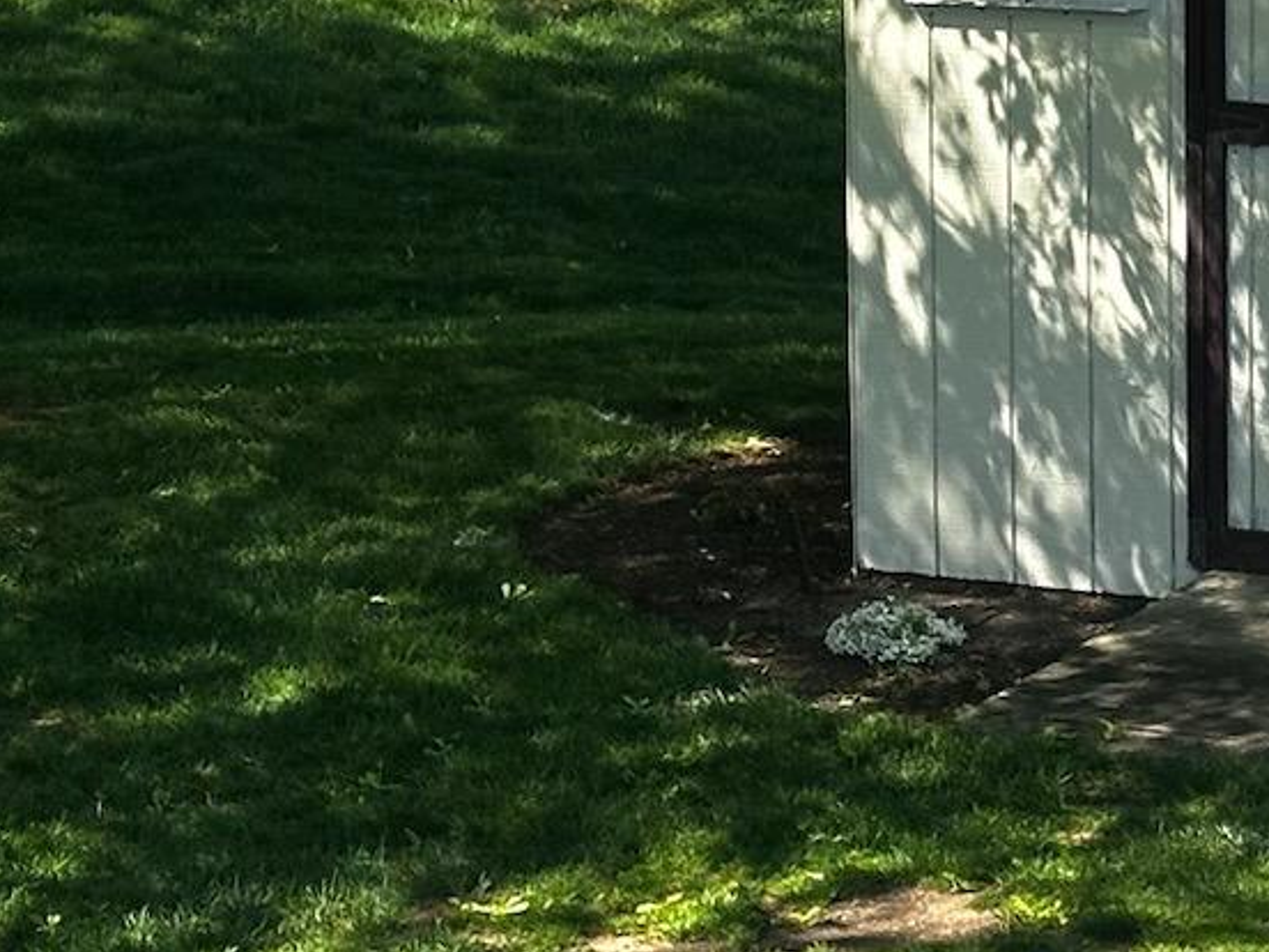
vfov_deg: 8.3
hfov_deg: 10.9
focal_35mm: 178
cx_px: 1536
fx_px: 6525
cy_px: 218
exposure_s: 1/1258
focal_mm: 6.86
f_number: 1.78
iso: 64
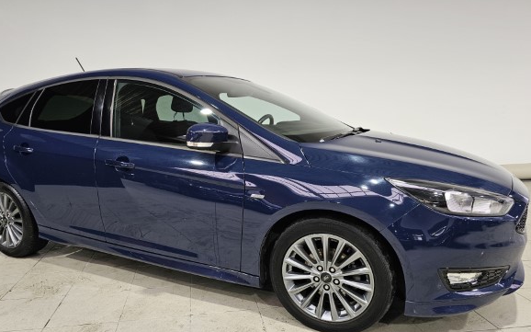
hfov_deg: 68.3
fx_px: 391
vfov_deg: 45.7
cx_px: 245
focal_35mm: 27
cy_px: 202
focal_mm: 6.3
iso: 200
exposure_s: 1/180
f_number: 1.7
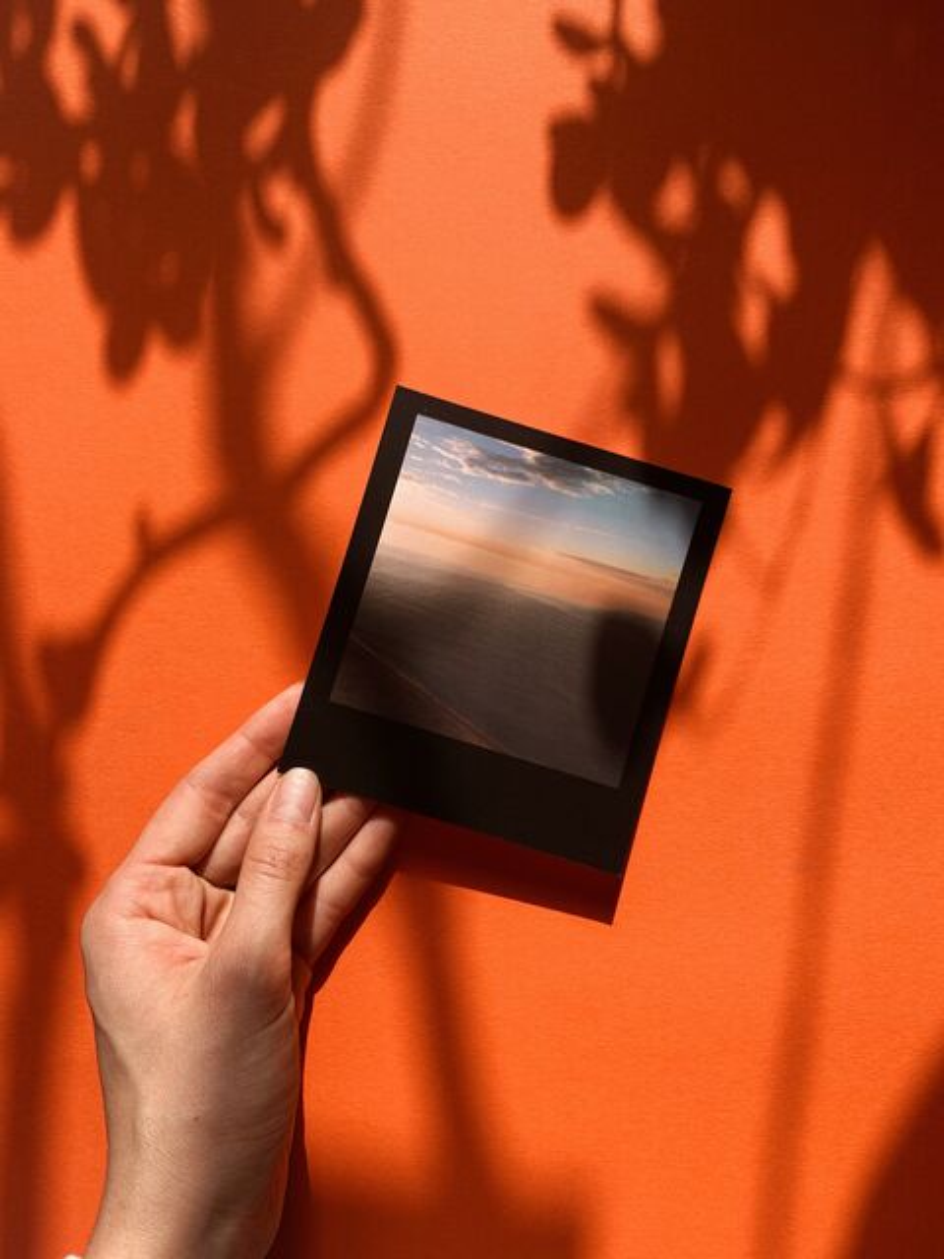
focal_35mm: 26
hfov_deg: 53.1
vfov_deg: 67.3
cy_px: 630
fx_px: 945
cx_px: 472
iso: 25
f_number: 1.8
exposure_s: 1/687
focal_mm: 4.25
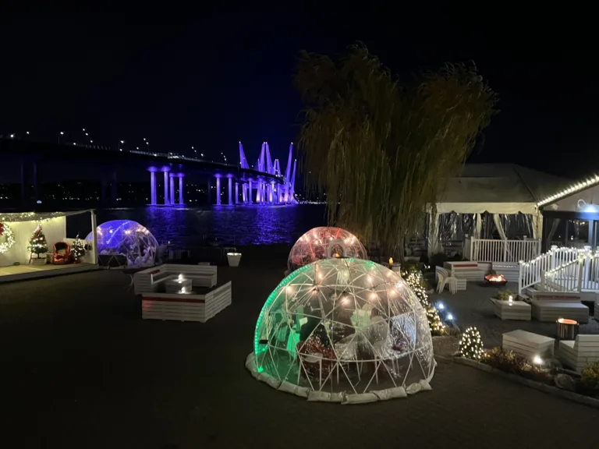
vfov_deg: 53.1
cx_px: 300
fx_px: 450
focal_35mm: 26
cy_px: 224
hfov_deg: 67.3
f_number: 1.5
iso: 1000
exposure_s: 1/30
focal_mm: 5.7
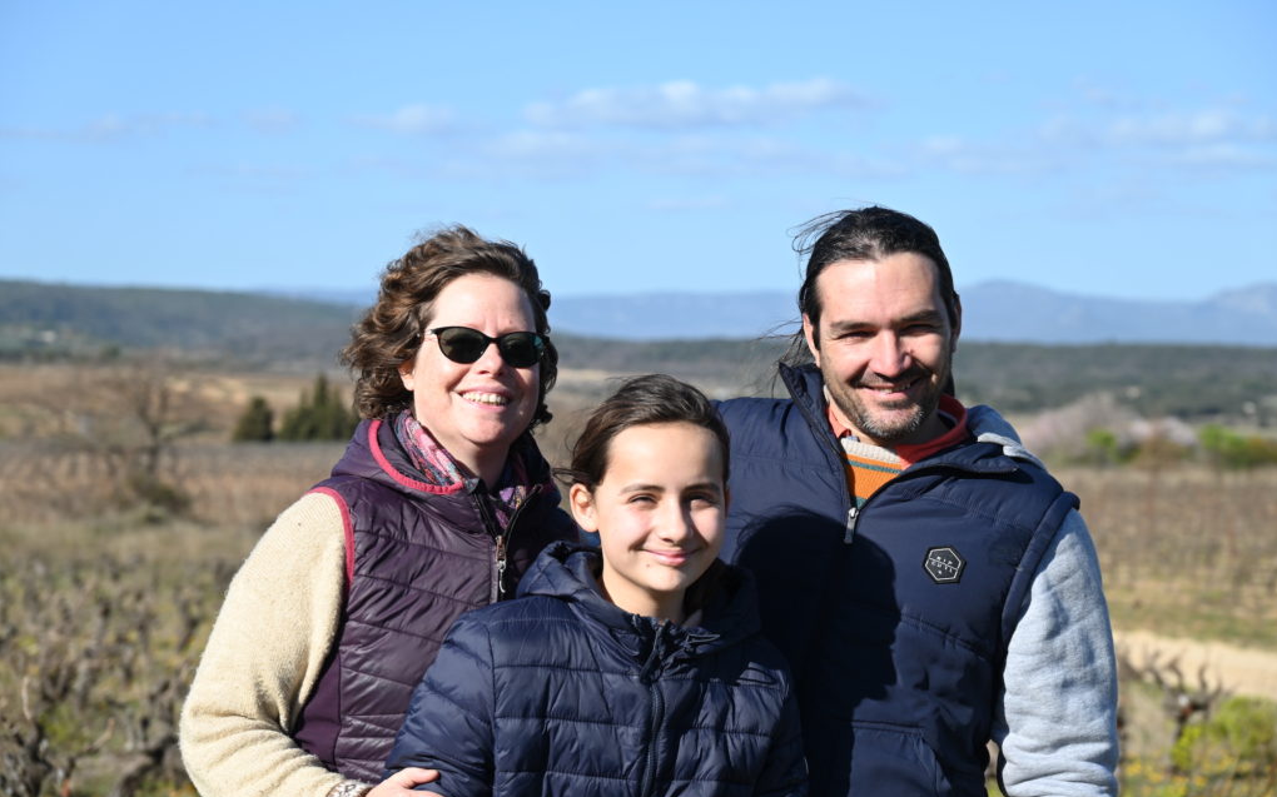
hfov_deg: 24.4
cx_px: 640
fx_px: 2958
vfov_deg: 15.4
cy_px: 397
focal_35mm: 85
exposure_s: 1/400
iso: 100
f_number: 6.3
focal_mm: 83
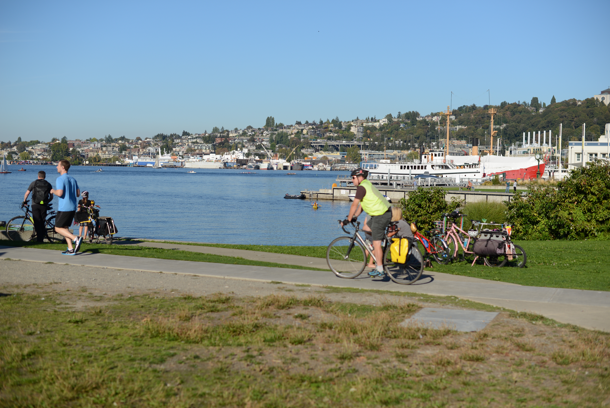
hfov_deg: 39.6
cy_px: 204
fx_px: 848
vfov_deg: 27.0
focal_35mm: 50
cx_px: 305
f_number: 2.8
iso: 100
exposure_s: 1/4000
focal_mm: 50
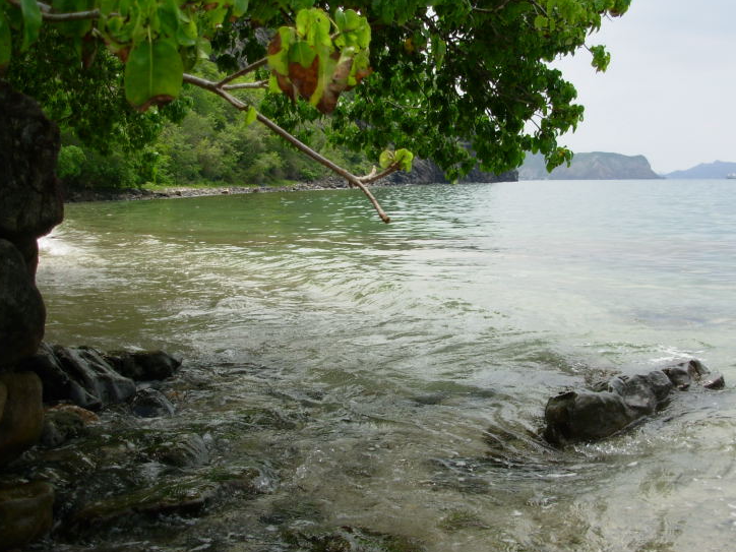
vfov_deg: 34.3
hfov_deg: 44.8
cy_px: 278
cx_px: 394
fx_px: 893
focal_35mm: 42
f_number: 2.9
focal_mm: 6.3
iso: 50
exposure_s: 1/664
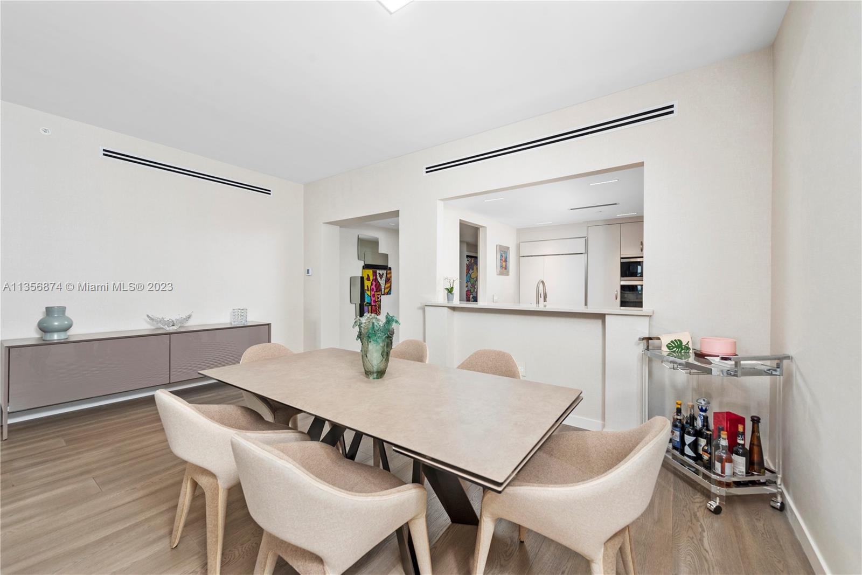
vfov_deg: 81.2
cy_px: 288
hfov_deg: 104.2
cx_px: 431
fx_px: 335
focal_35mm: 14
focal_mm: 14
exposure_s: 1/100
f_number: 8
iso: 320
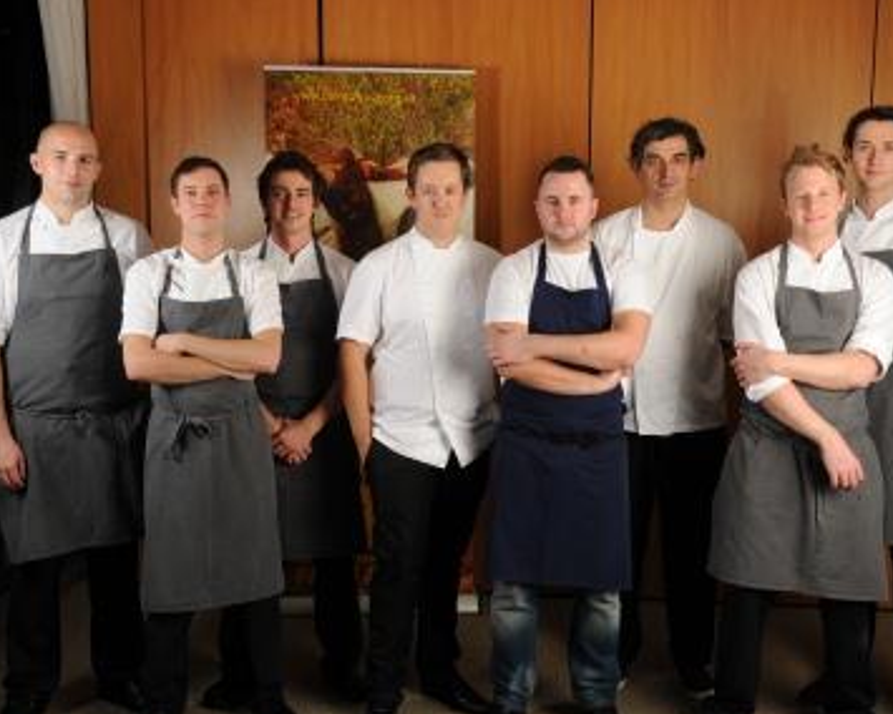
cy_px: 352
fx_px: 1189
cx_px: 473
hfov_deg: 41.1
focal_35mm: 45
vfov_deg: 33.4
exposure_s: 1/250
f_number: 11
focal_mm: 38
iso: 250
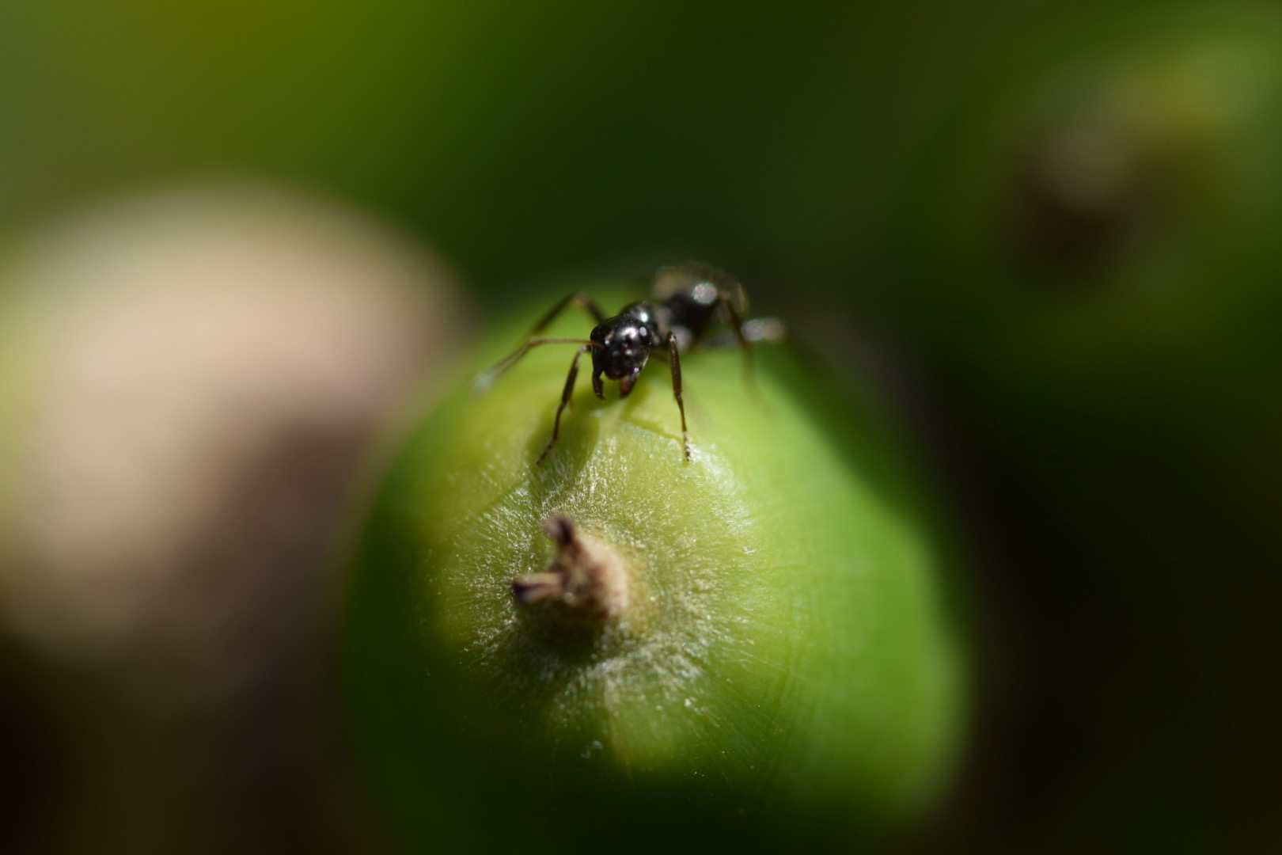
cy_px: 428
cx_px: 641
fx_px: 4807
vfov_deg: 10.2
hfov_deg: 15.2
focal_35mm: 135
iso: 200
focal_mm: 90
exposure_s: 1/640
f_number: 8
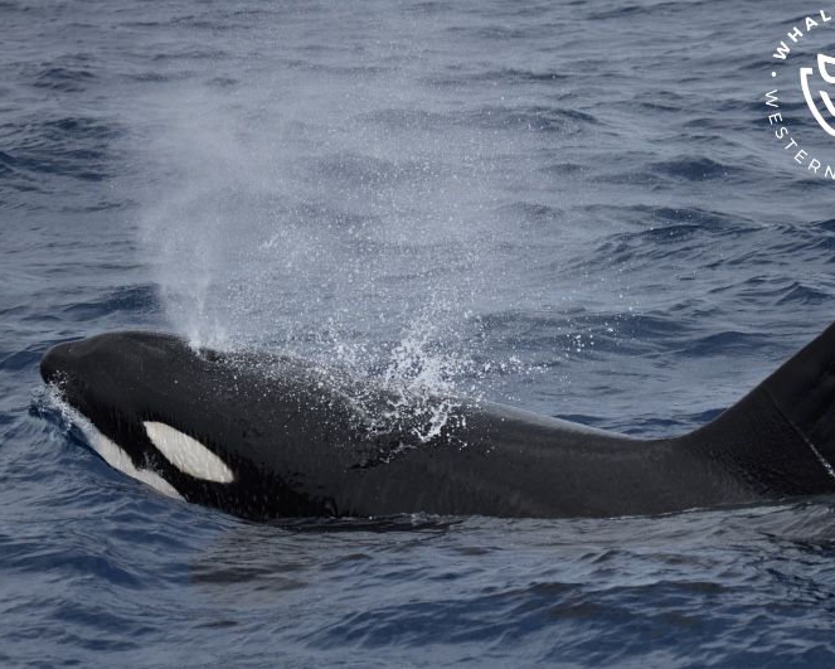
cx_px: 450
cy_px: 334
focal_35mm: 198
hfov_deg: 9.7
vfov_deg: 7.8
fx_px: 4895
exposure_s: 1/8000
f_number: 5.3
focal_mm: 175
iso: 1250
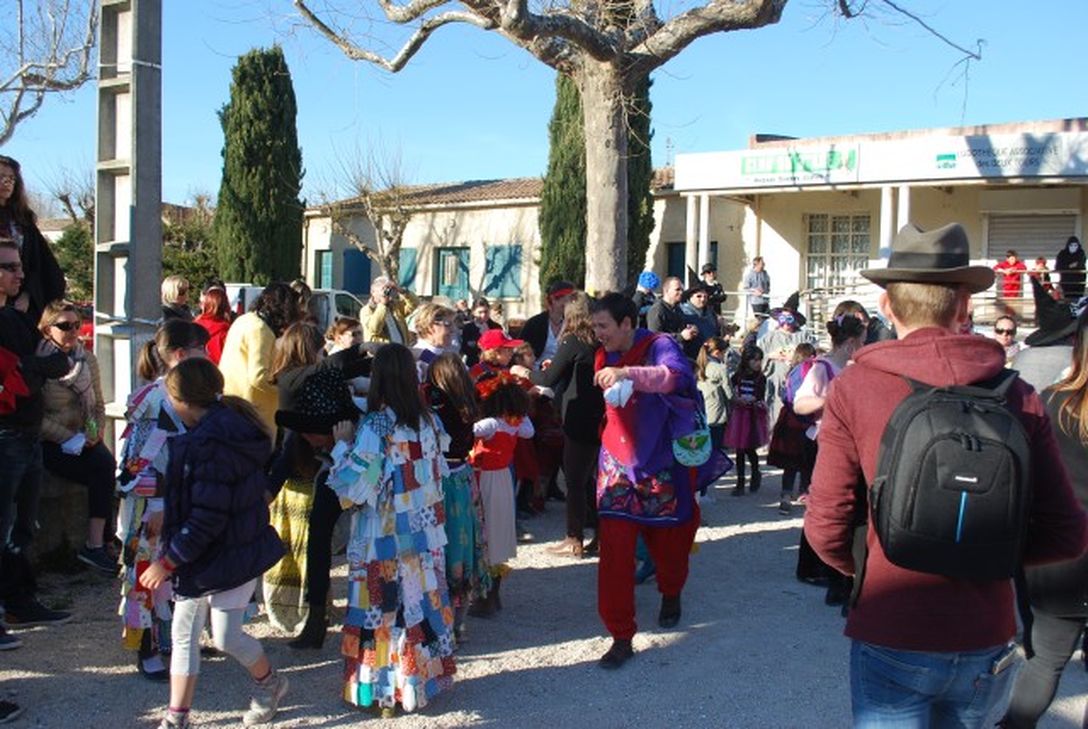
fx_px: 999
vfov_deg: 40.1
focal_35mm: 33
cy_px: 364
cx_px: 544
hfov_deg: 57.1
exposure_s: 1/160
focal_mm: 22
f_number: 6.3
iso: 100
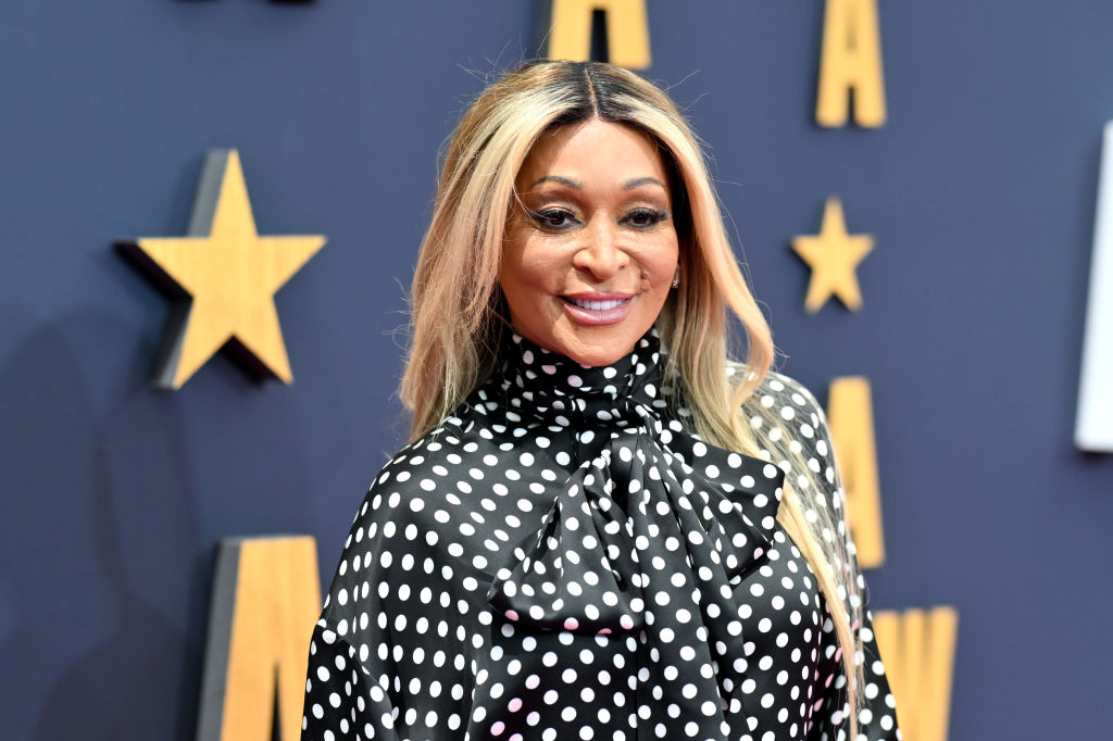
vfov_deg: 10.8
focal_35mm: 127
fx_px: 3925
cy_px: 370
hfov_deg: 16.1
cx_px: 556
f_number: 1.8
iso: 320
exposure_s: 1/4000
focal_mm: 85
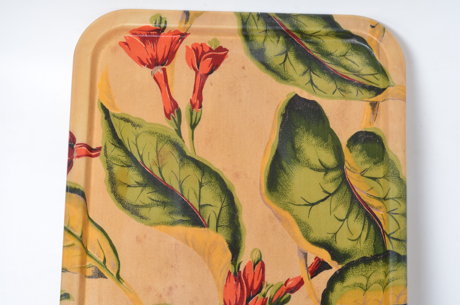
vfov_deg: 18.1
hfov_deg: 27.0
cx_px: 230
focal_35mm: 75
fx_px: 956
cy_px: 152
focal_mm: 50
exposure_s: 1/125
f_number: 11
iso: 100
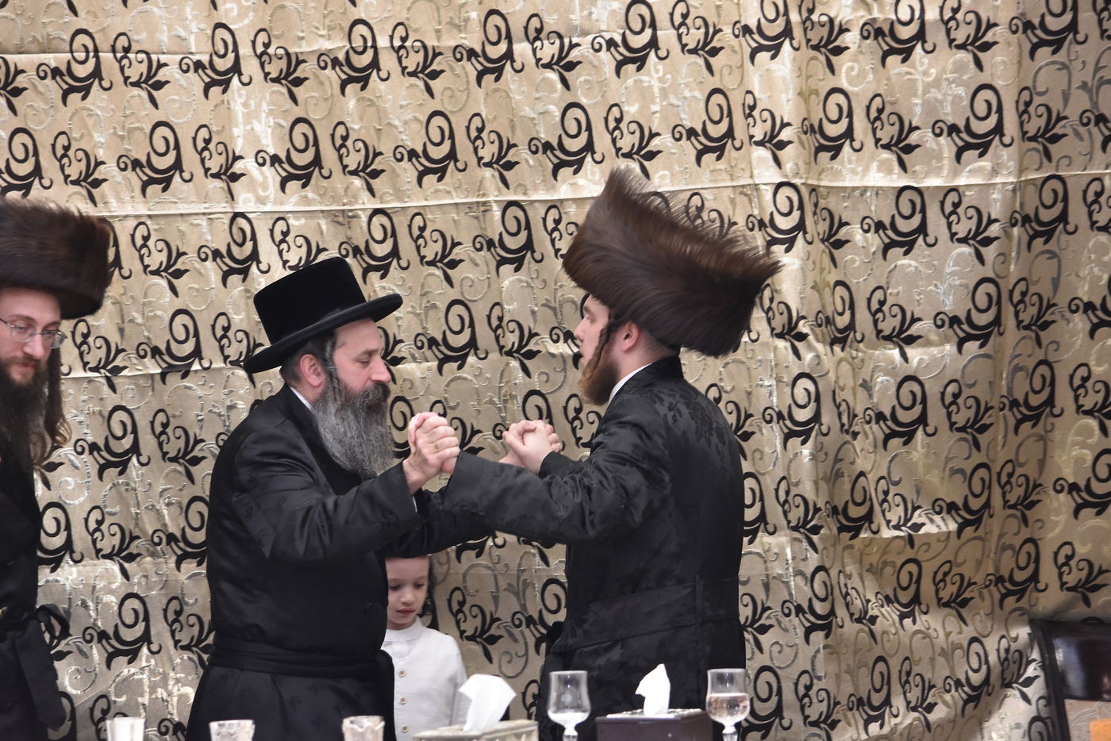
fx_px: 4861
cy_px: 370
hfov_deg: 13.0
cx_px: 556
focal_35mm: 158
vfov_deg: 8.7
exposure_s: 1/100
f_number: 5.6
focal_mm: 105
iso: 2000
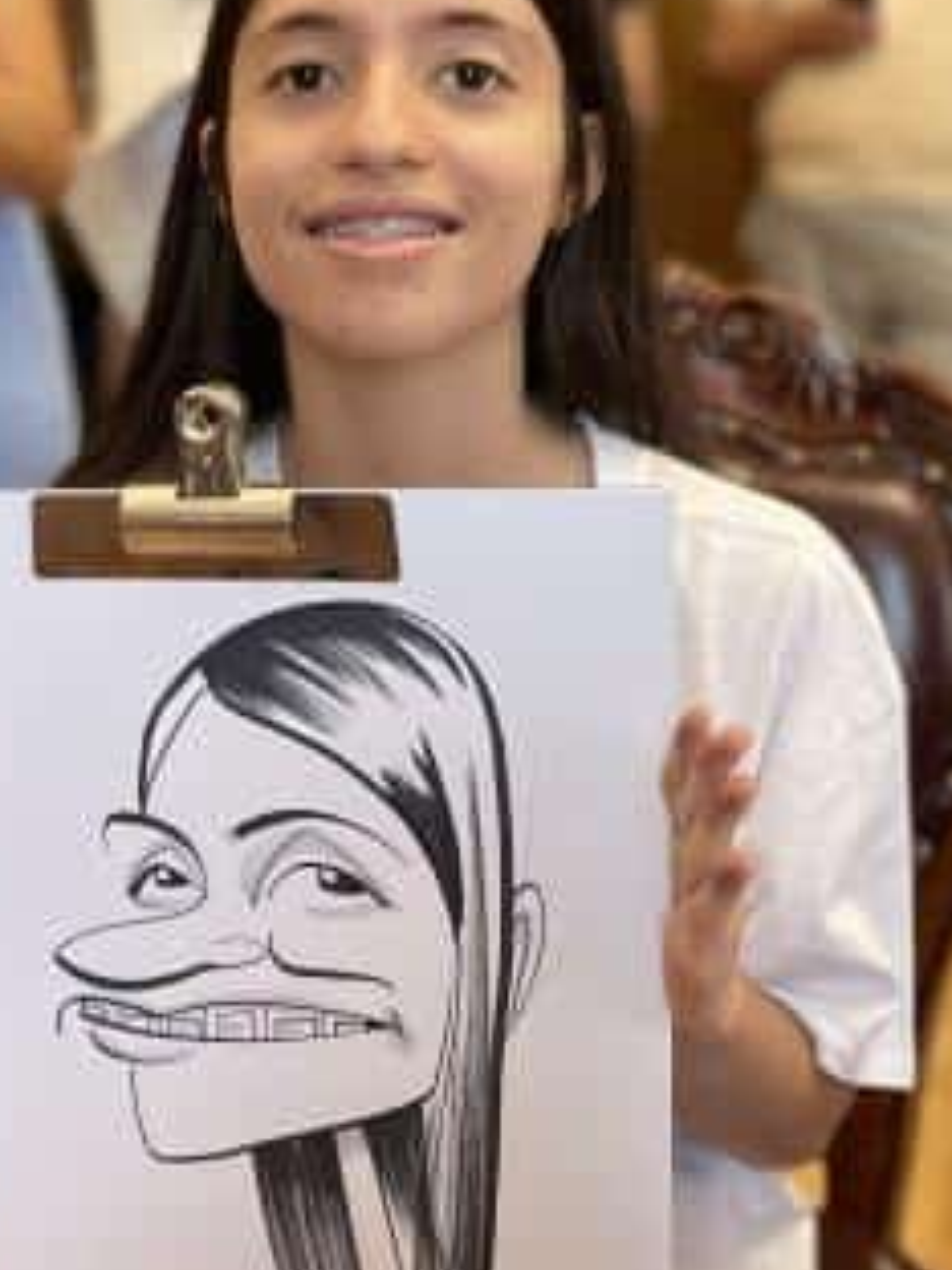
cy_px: 635
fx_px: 1833
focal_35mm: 50
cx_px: 277
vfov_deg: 38.2
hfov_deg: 28.8
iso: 400
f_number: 1.6
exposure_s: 1/50
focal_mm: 4.2
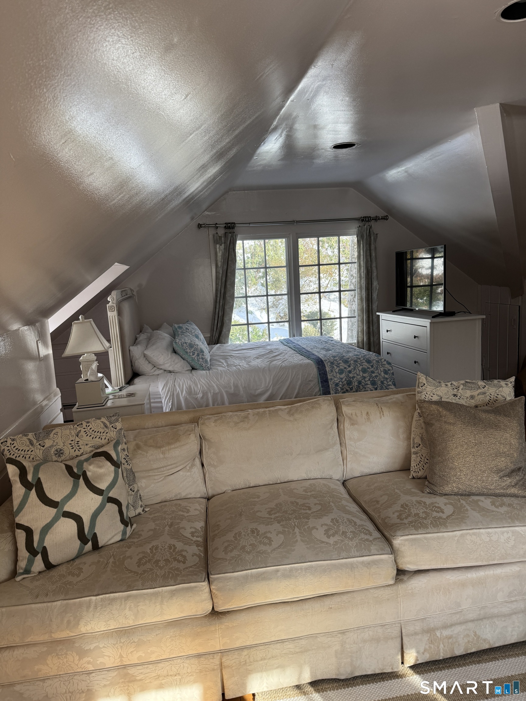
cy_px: 350
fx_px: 486
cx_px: 263
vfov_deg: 71.6
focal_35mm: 24
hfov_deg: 56.8
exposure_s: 1/172
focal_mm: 6.76
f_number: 1.78
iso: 80
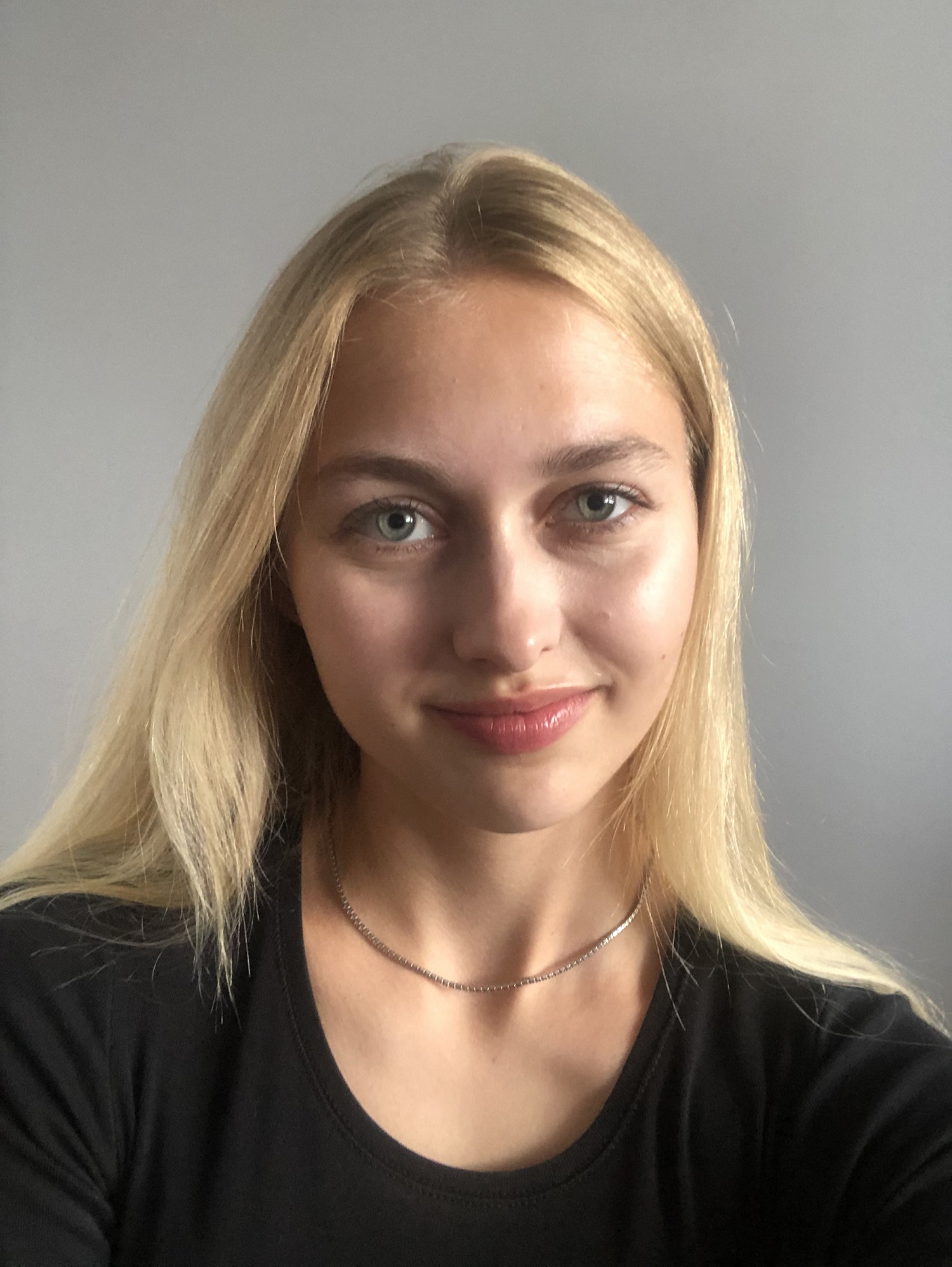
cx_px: 476
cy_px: 634
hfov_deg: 44.2
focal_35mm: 32
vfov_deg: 56.8
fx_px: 1172
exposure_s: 1/60
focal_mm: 2.87
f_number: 2.2
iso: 160
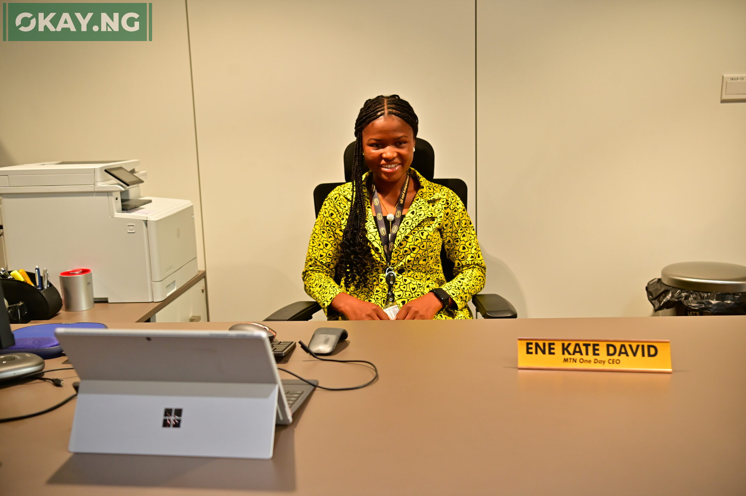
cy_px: 248
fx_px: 745
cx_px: 373
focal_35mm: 36
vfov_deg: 36.8
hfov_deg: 53.2
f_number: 3.5
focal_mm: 36
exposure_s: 1/200
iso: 800
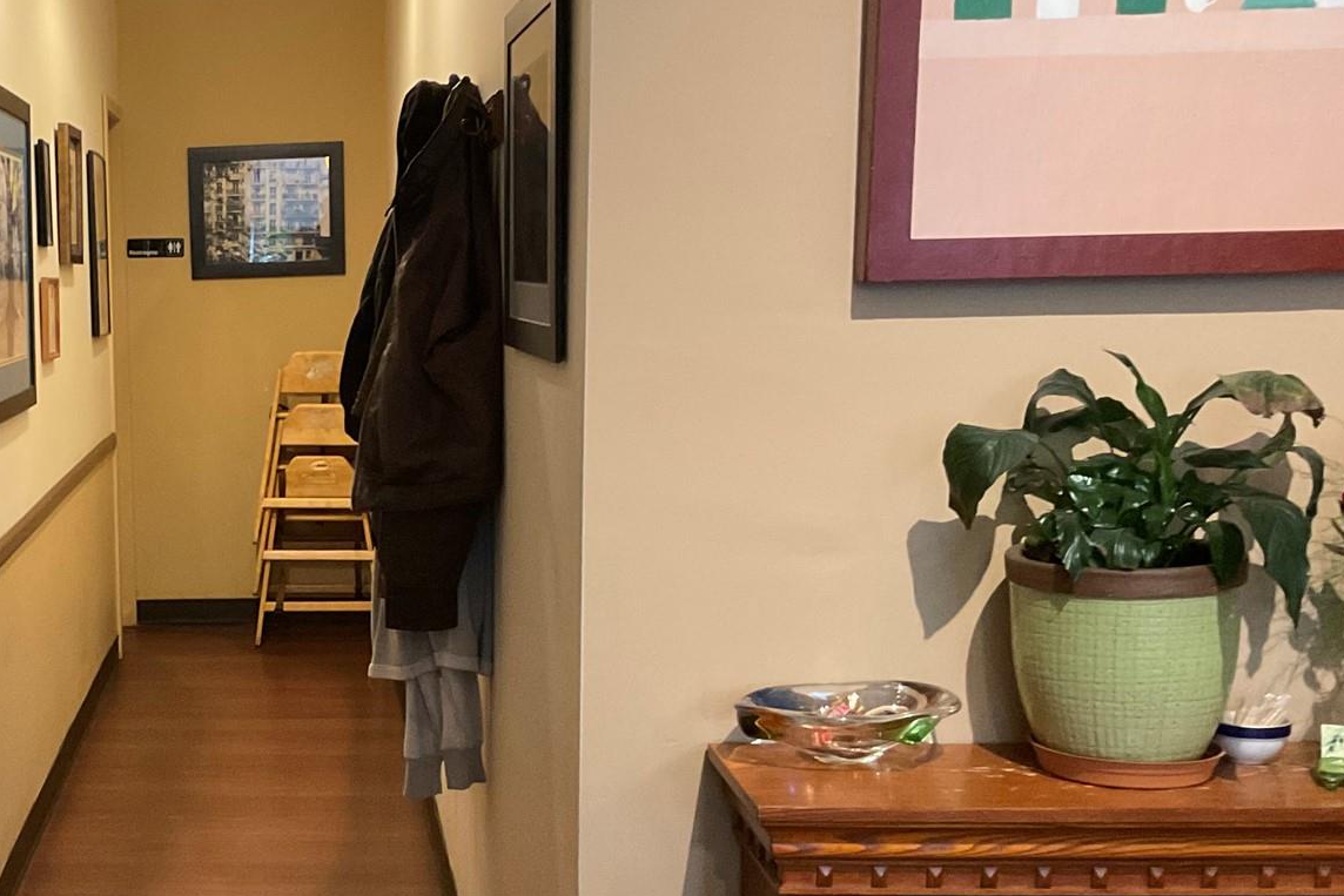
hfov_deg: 35.3
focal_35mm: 54
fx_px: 2016
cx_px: 203
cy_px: 598
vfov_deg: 24.9
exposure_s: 1/40
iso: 250
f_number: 1.8
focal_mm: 3
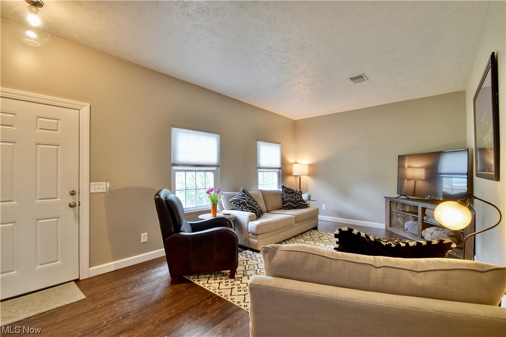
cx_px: 253
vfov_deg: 77.3
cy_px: 168
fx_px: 211
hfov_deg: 100.4
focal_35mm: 15
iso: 400
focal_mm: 10
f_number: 7.1
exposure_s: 1/20
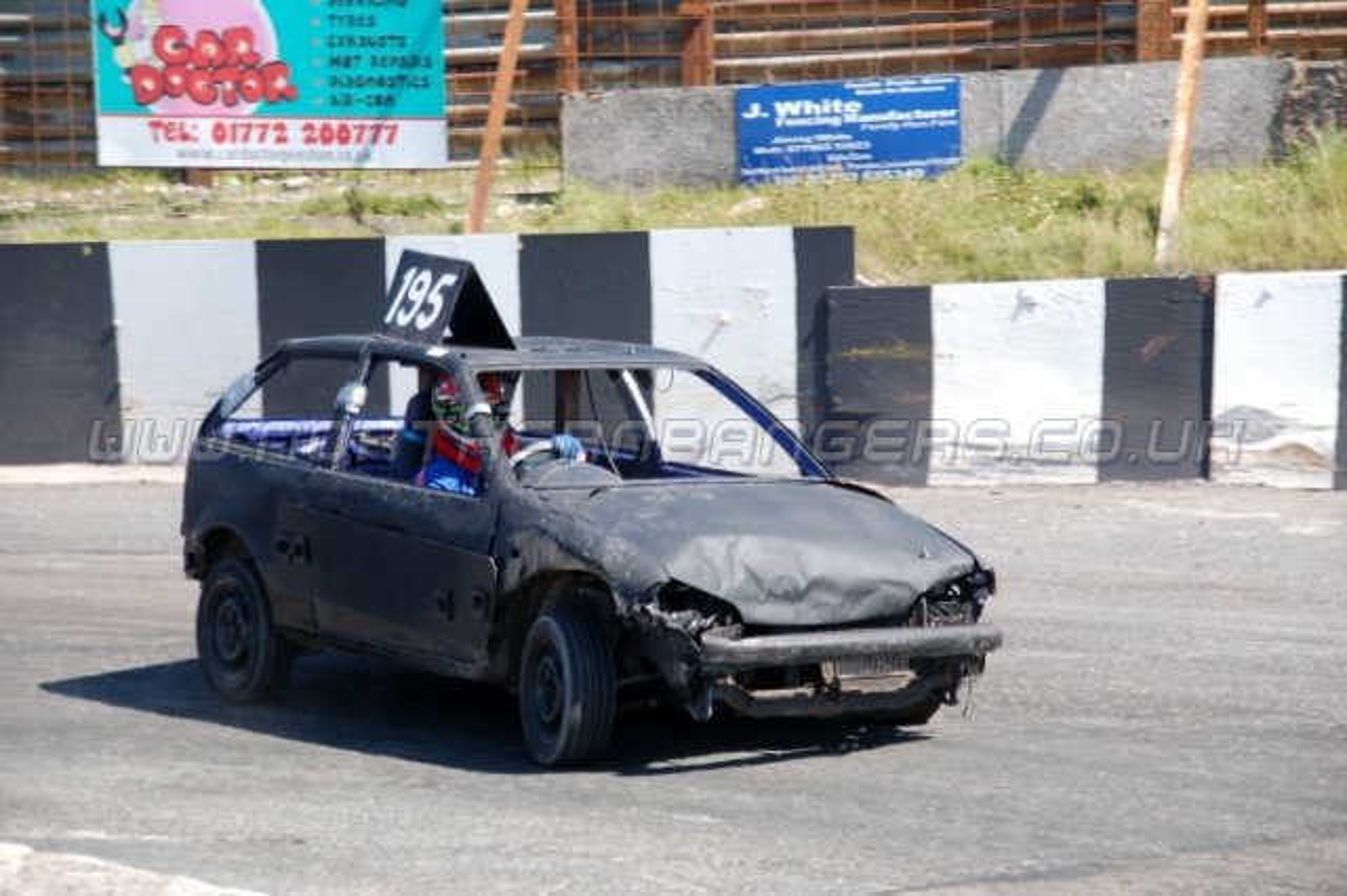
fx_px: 4375
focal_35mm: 117
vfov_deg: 11.7
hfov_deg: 17.5
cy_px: 448
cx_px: 674
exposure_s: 1/640
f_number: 5.6
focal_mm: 78
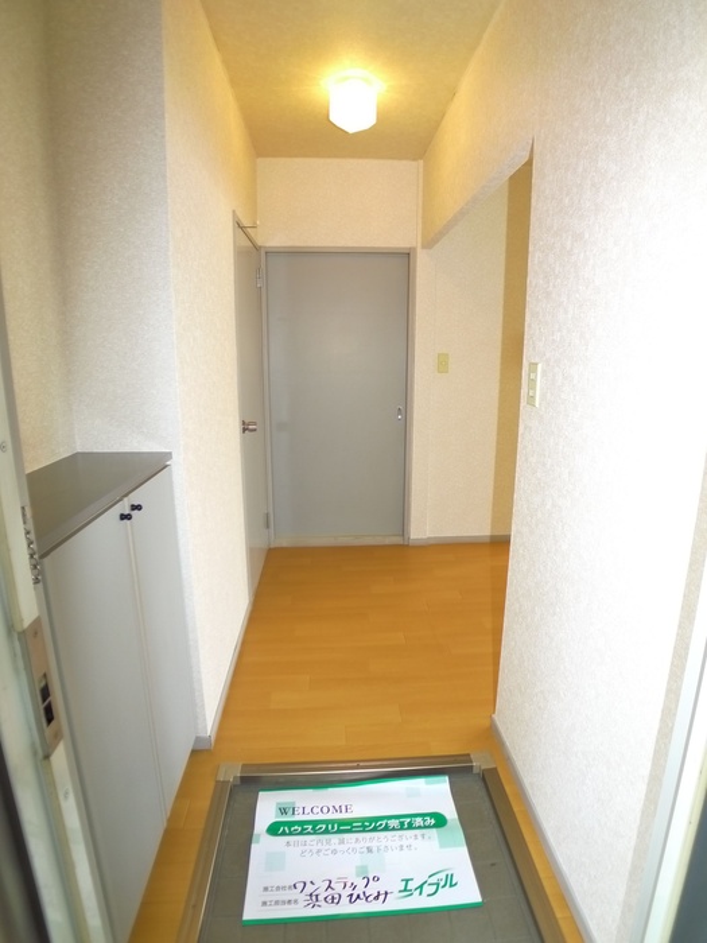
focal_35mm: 24
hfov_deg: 56.8
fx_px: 654
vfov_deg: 71.6
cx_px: 354
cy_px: 472
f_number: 2
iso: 400
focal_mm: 5.1
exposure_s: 1/20
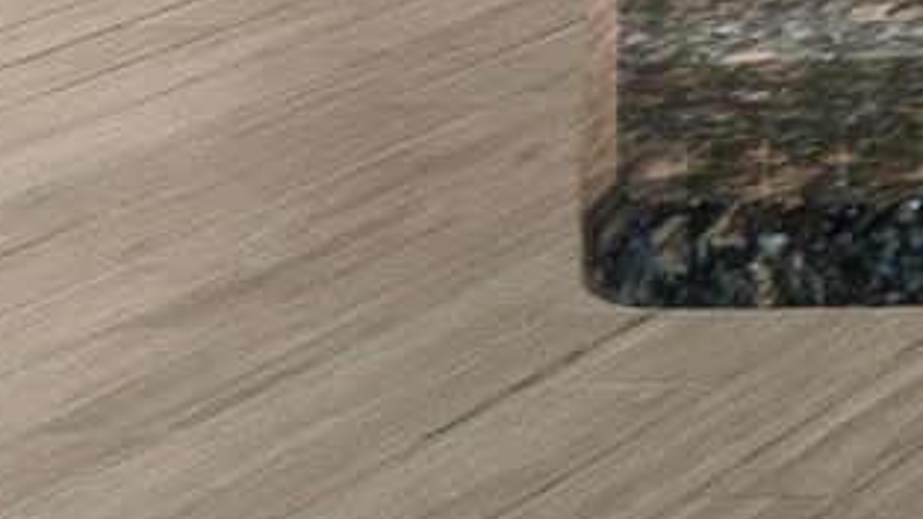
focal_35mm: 117
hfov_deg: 9.6
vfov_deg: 8.7
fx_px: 2863
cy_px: -1013
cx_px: 3217
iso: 250
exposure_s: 1
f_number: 9
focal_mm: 14
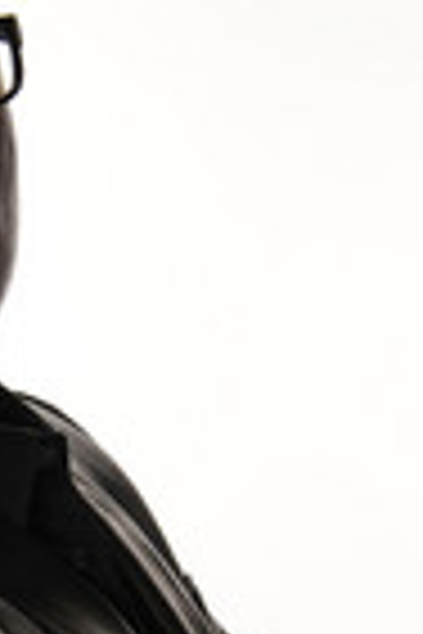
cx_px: -58
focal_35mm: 102
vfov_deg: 19.7
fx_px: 1798
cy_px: 558
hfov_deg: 13.1
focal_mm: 36
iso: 200
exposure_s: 1/200
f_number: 7.1
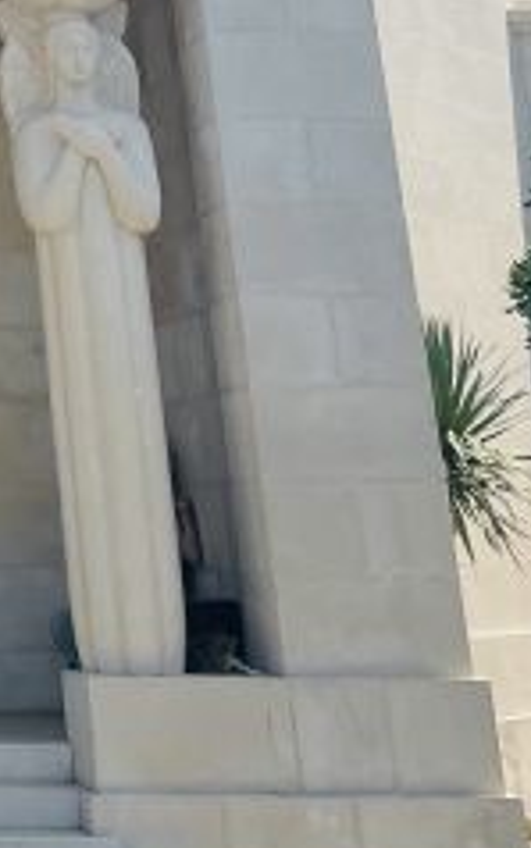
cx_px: -517
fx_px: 2174
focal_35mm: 94
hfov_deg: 12.4
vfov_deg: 20.1
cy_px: -273
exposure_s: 1/5051
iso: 32
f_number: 1.6
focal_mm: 4.2
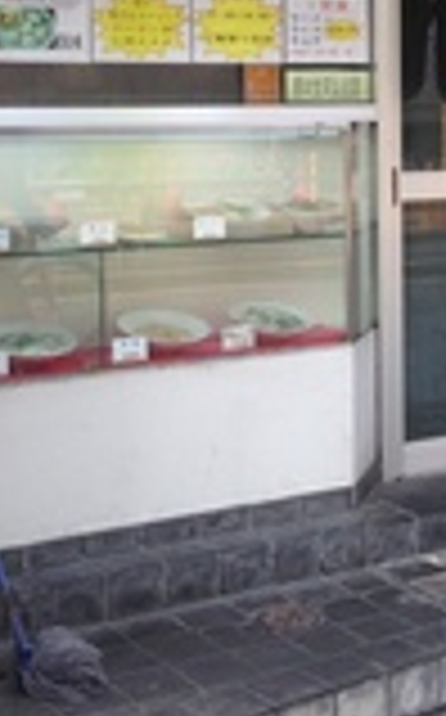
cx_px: 455
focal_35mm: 88
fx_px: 1716
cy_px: 149
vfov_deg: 23.3
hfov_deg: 14.5
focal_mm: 4.12
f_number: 2.4
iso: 50
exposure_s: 1/287
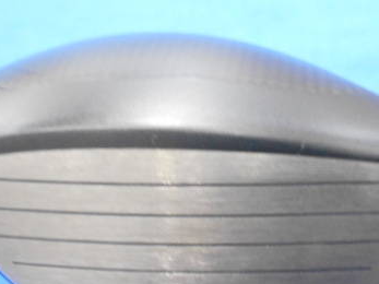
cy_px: 210
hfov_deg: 39.4
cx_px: 239
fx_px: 525
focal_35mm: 48
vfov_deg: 29.8
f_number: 3.2
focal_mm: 4.6
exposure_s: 1/15
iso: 400
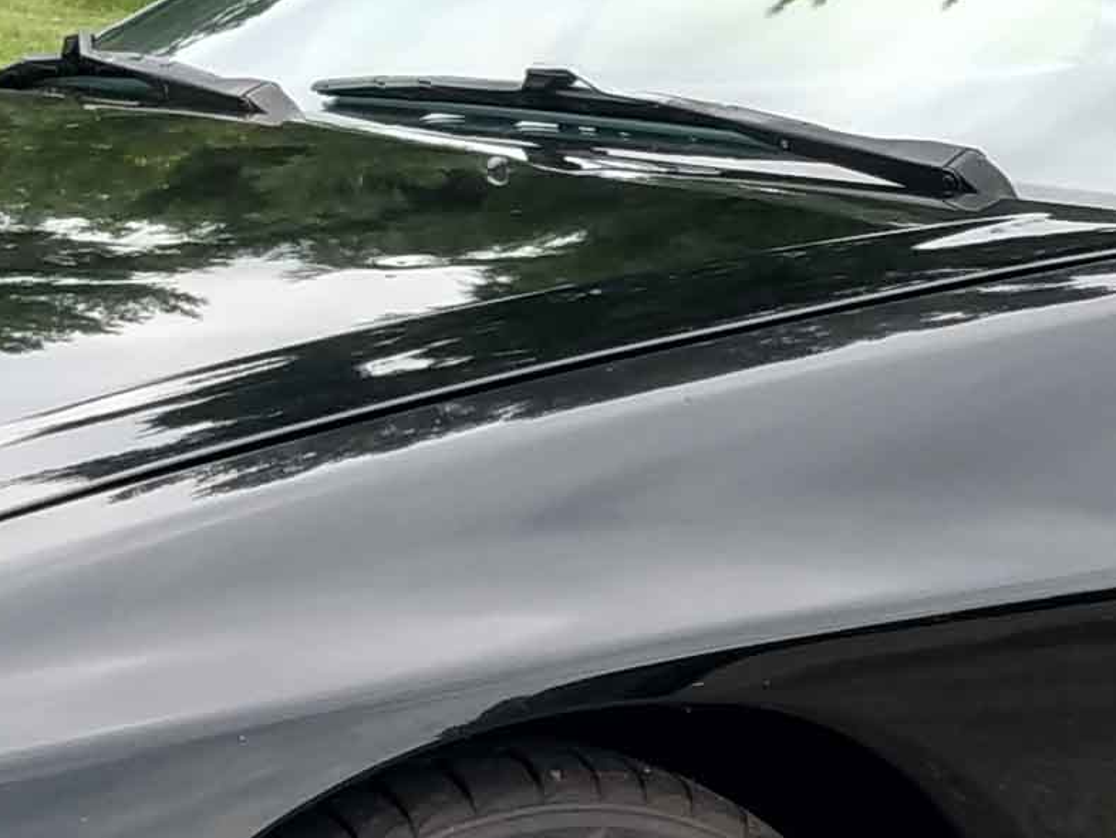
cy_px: 781
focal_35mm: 106
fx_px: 3418
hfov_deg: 18.5
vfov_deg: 13.8
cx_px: 533
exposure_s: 1/131
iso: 100
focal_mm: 3.54
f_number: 2
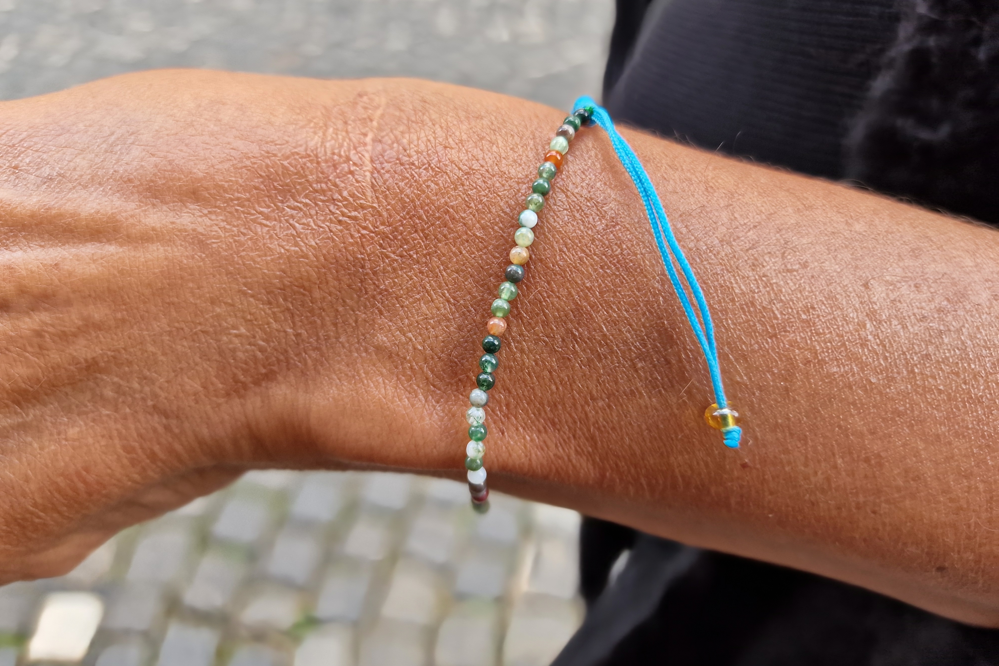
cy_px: 315
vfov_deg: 53.1
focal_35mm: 24
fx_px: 666
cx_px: 500
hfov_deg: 73.7
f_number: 1.8
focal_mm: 6.4
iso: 50
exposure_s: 1/182
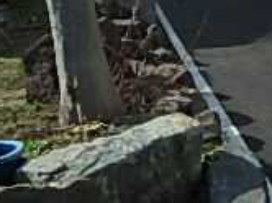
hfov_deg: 18.7
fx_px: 636
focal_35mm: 81
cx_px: 488
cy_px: 23
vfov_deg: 17.9
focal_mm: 3.7
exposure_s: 1/400
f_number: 6
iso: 125
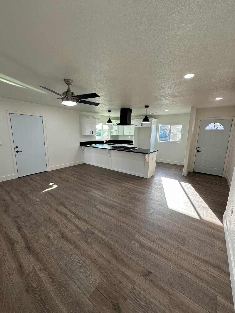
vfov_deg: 102.1
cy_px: 156
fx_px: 127
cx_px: 118
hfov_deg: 85.7
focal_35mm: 14
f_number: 2.2
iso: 64
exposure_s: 1/120
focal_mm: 2.22
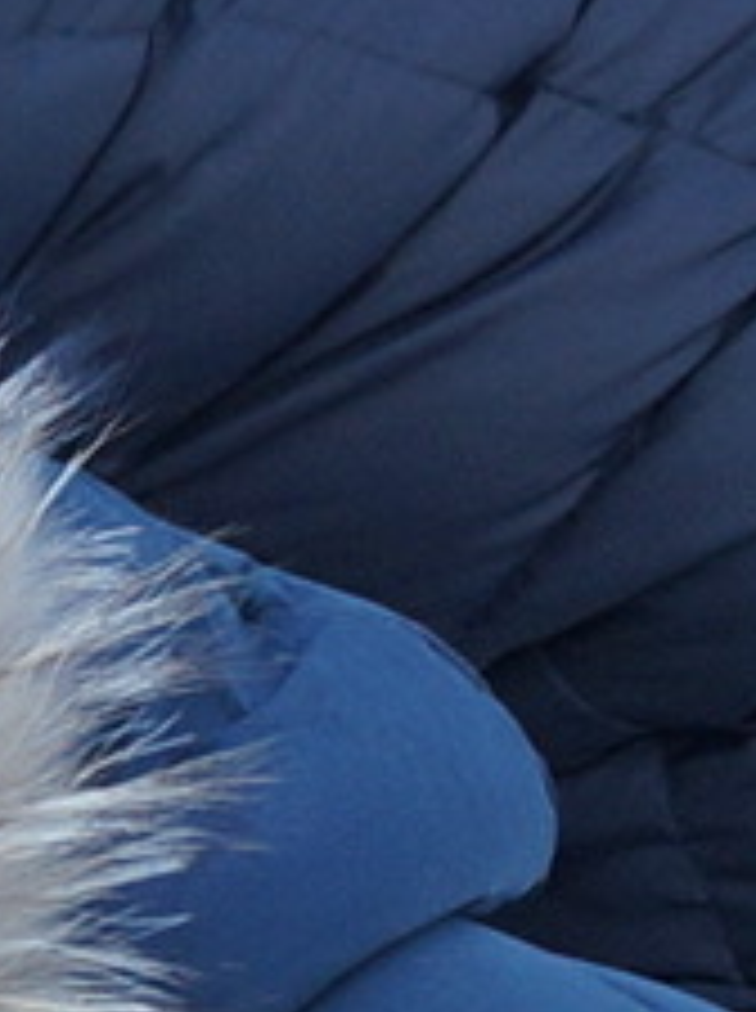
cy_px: 1120
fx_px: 9170
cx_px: -1778
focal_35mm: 314
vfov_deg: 6.3
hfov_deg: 4.5
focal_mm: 20
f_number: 5
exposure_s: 1/100
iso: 100
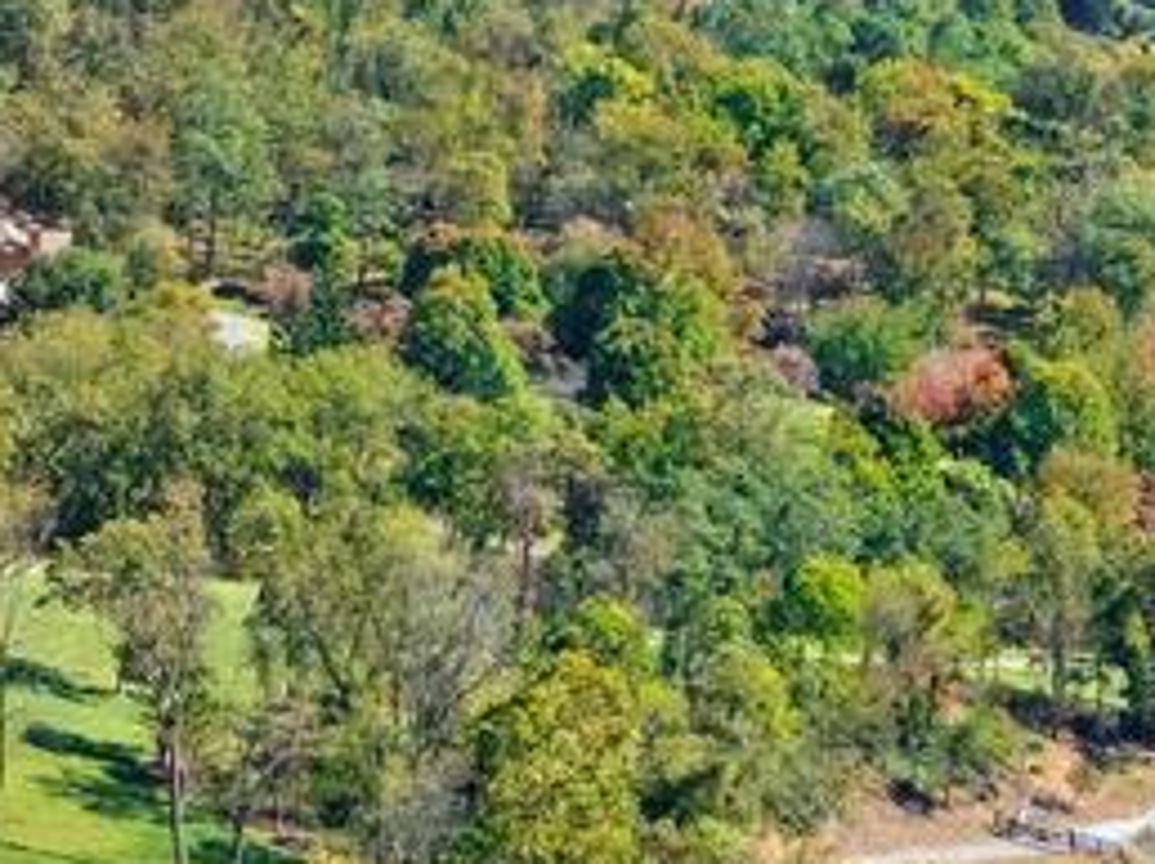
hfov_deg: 7.1
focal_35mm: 278
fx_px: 9267
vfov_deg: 5.3
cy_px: 452
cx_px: 170
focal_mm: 19.35
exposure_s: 1/1250
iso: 150
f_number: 2.8
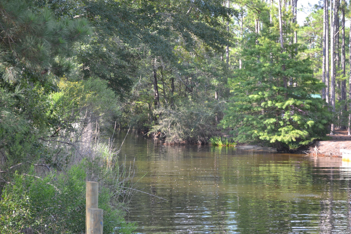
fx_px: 804
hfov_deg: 24.6
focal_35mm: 82
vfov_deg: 16.6
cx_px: 176
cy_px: 117
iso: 320
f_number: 5.6
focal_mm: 55
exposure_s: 1/125
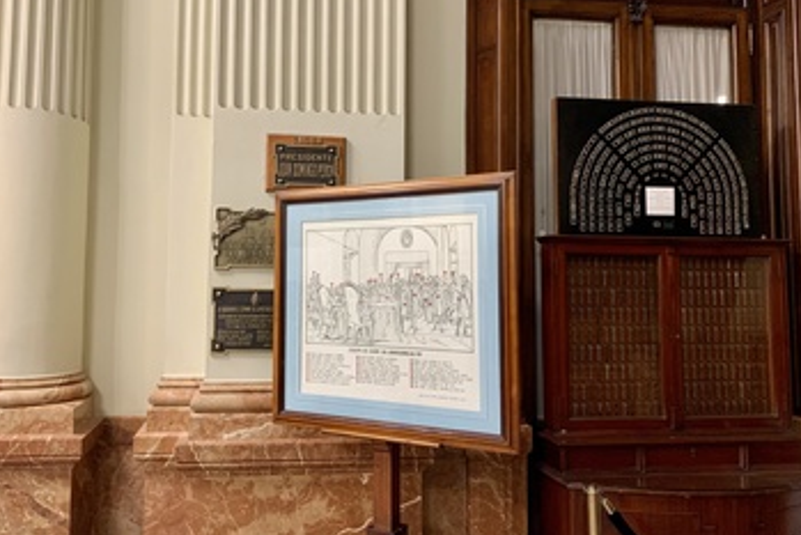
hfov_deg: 60.1
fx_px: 690
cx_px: 349
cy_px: 246
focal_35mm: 31
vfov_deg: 42.3
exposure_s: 1/50
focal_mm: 4.25
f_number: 1.8
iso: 200
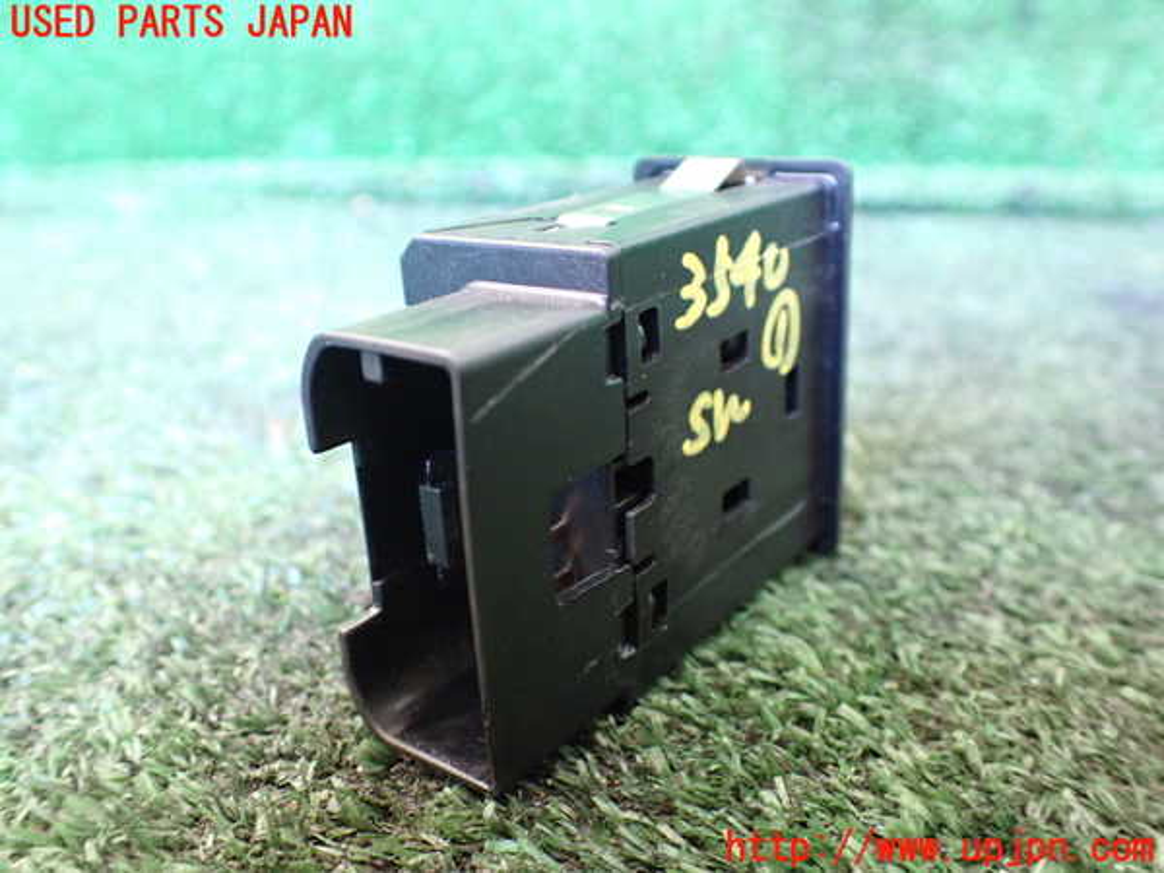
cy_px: 436
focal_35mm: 30
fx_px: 1009
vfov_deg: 46.8
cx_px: 582
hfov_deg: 60.0
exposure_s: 1/30
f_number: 2.3
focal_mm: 5.4
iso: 800
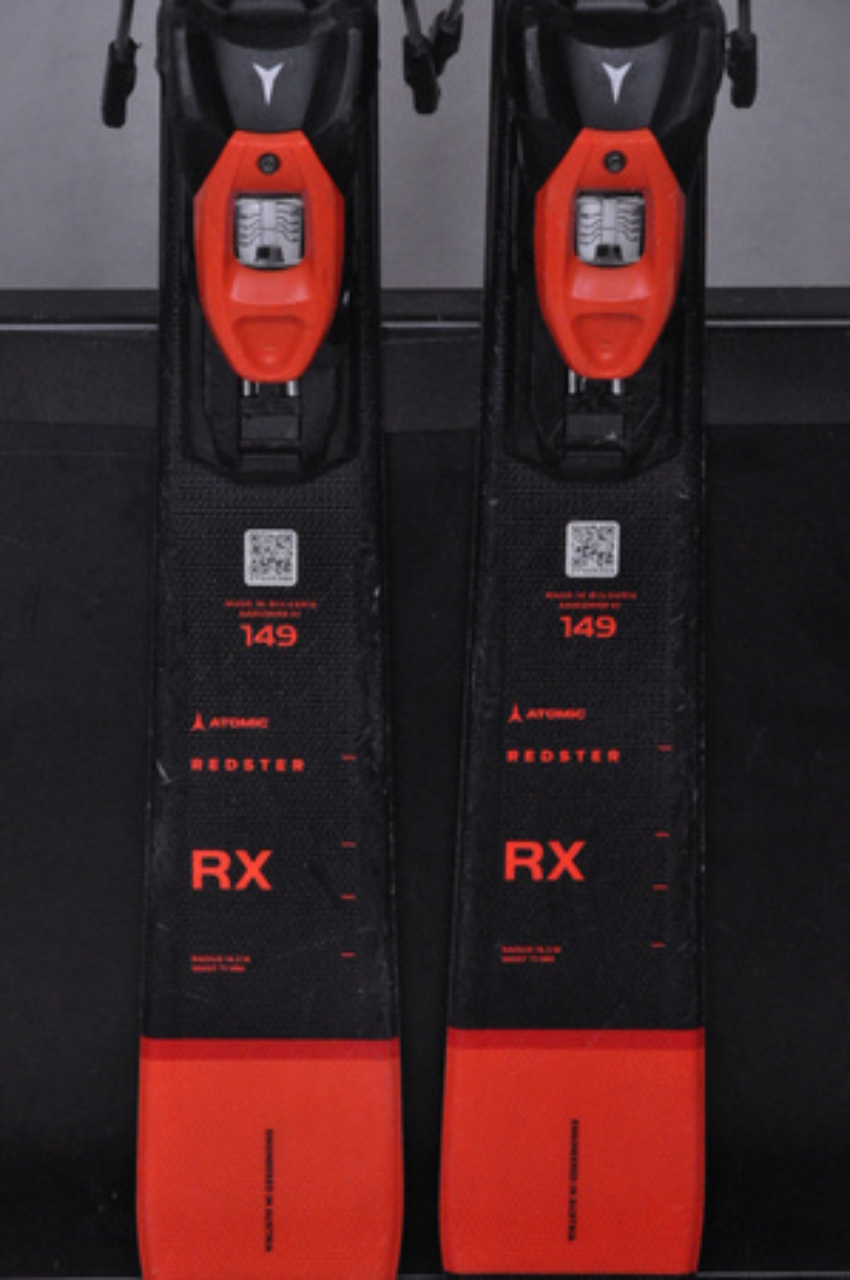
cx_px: 425
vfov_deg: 14.9
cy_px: 640
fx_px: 4898
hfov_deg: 9.9
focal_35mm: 138
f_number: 9.5
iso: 3200
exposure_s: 1/125
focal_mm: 92
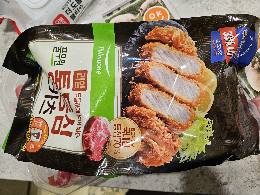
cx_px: 130
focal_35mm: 23
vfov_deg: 58.9
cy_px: 98
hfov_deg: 73.9
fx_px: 173
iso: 125
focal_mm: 5.4
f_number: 1.8
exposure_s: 1/60
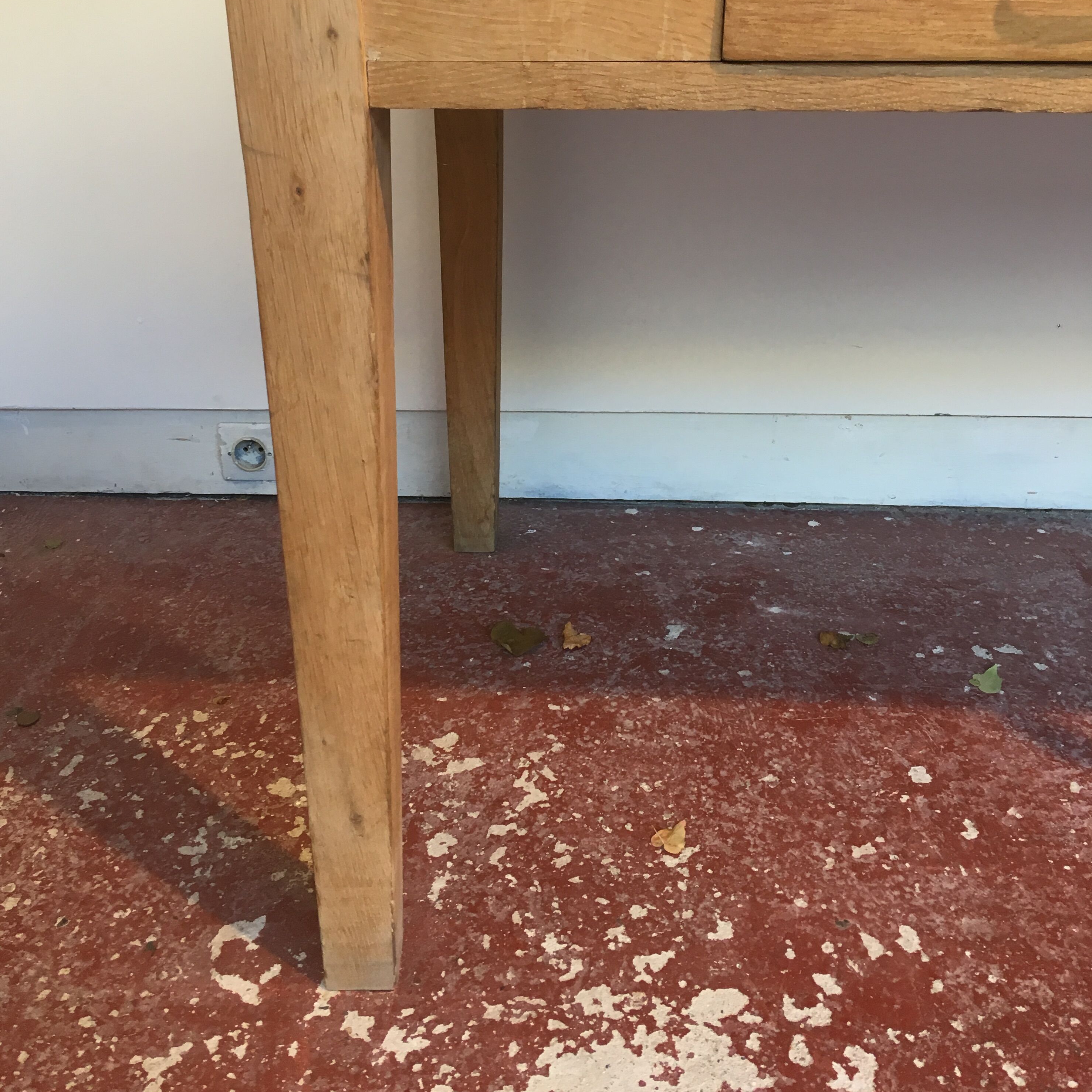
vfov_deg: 46.4
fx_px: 1249
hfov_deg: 47.2
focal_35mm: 35
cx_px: 541
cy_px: 356
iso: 40
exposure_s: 1/33
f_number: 2.2
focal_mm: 4.15
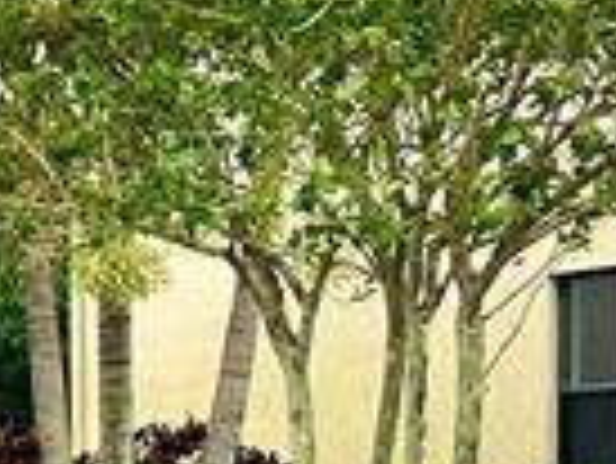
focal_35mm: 140
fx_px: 2494
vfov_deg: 10.6
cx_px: -913
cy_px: 65
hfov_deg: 11.4
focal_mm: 6.86
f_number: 1.78
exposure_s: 1/7042
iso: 80
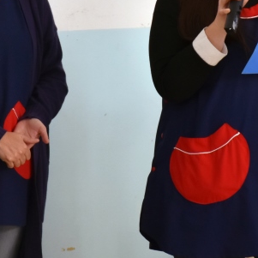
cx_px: 163
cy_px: 67
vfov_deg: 4.0
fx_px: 3660
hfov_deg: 4.0
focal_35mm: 434
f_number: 5.6
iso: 800
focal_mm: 100
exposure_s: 1/125
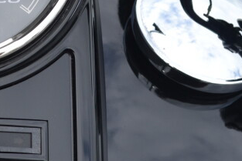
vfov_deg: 9.9
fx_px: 928
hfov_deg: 14.3
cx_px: -58
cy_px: 65
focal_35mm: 138
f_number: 6.3
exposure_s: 1/160
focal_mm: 24
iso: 100
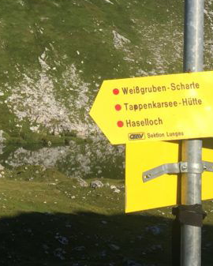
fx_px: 677
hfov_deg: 17.2
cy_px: 1
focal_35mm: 86
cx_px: -29
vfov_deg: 21.4
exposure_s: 1/1261
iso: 25
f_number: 2.2
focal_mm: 4.15
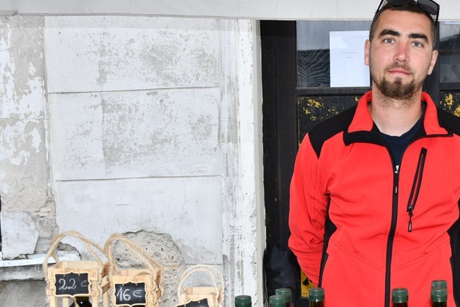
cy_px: 224
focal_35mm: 60
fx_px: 767
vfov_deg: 22.5
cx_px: 364
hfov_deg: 32.5
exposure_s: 1/250
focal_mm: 24
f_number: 3.8
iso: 125
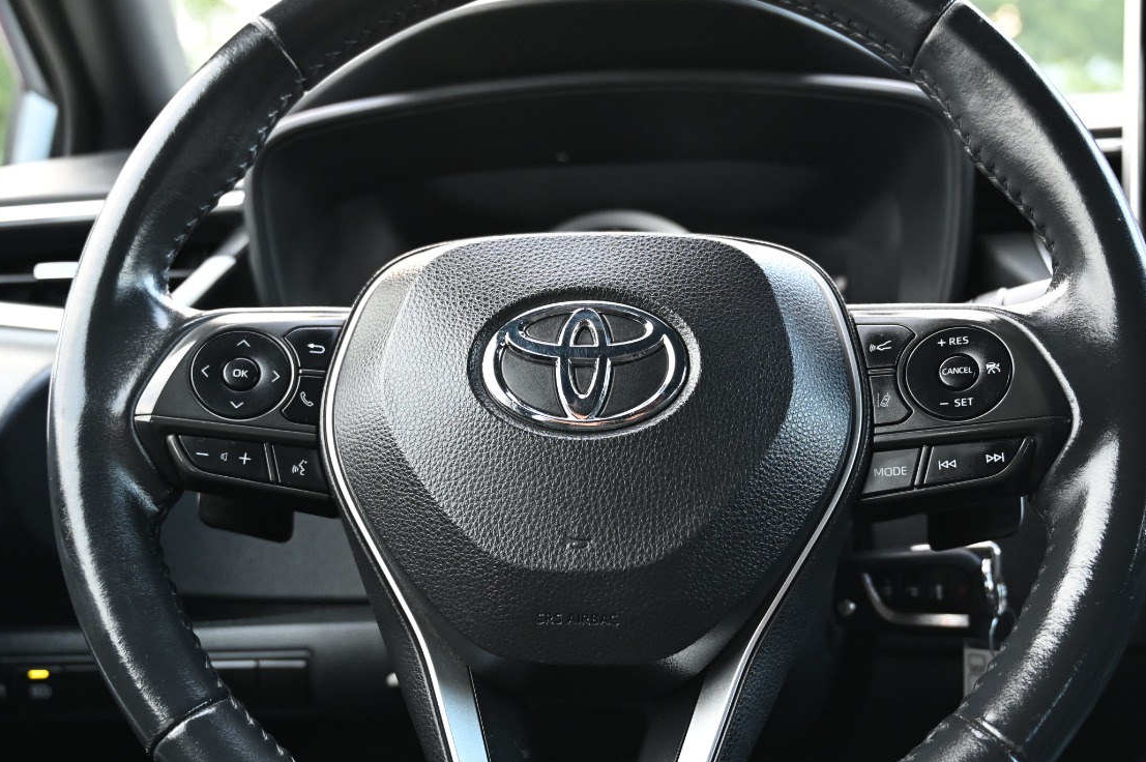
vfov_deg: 30.0
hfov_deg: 43.9
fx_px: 1423
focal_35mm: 45
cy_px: 428
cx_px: 569
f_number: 4
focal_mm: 30.5
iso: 1600
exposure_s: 1/125
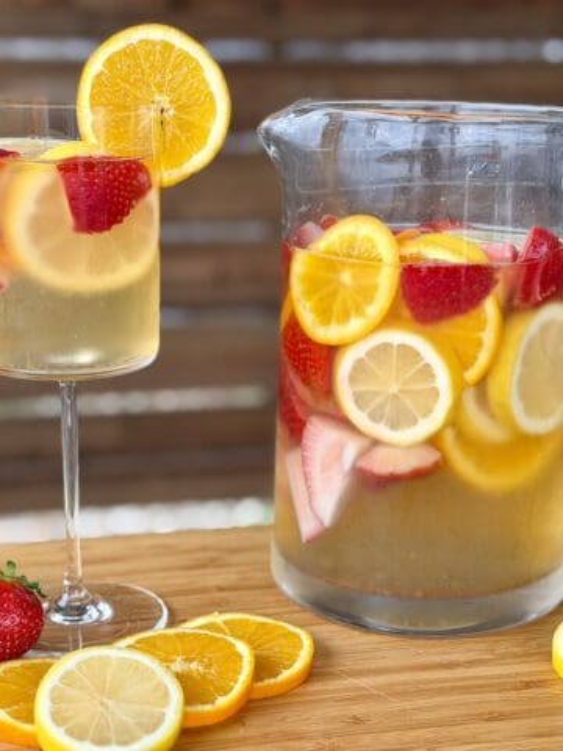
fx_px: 1041
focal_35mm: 48
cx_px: 282
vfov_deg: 39.7
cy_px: 376
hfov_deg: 30.3
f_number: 1.78
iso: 64
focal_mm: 6.76
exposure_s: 1/413
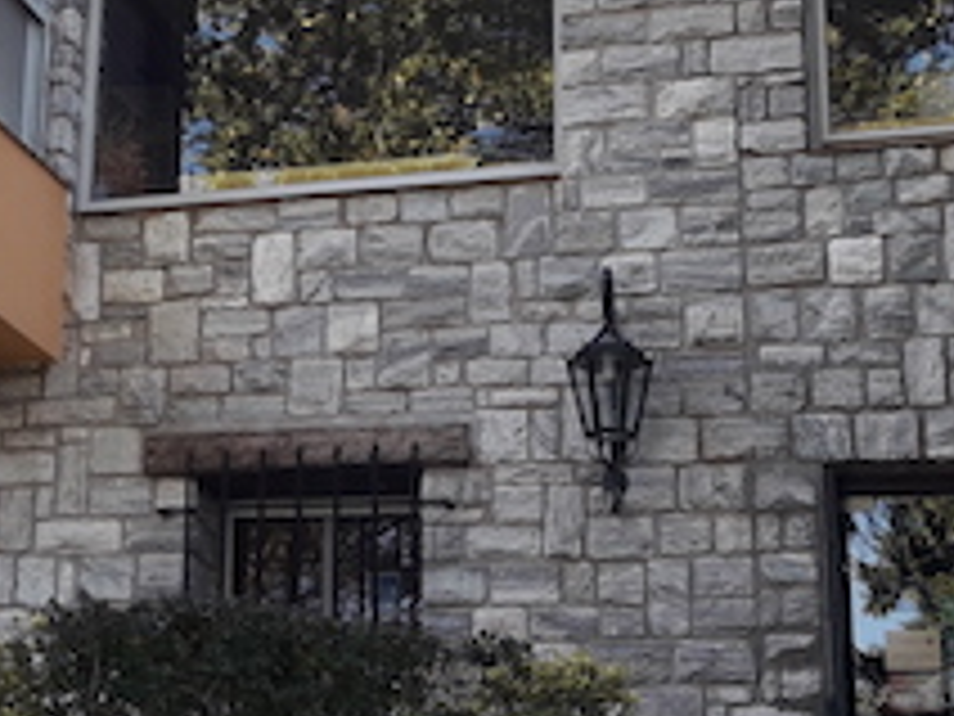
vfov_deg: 15.5
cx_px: -104
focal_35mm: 95
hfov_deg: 19.7
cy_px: 158
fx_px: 2618
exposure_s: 1/153
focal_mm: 3.7
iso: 40
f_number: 1.9
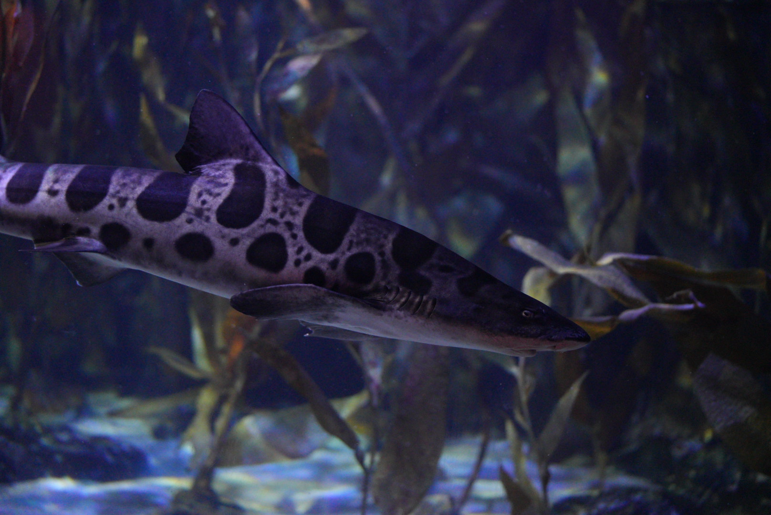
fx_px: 1929
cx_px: 386
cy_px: 258
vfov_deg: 15.2
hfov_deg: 22.6
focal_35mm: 90
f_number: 2.8
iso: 10000
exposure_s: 1/400
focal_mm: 90
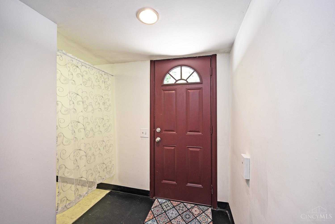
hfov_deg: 104.3
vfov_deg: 81.2
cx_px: 168
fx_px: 130
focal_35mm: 14
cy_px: 112
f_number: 4
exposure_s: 1/60
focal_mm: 14
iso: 560
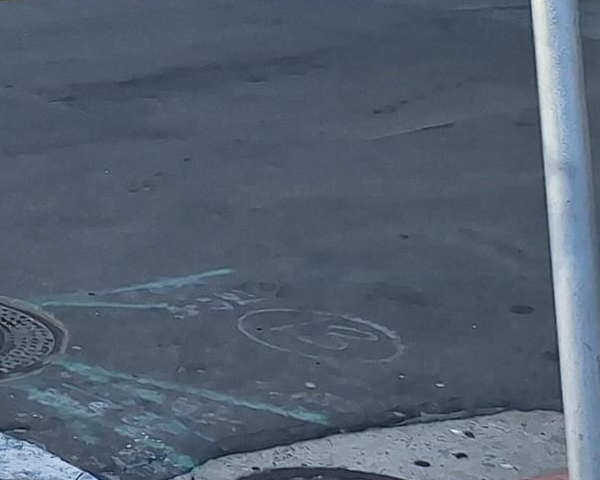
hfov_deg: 14.7
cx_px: -465
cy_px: -590
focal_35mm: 115
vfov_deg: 11.5
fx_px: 2042
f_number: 1.8
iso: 40
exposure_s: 1/997
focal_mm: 5.54
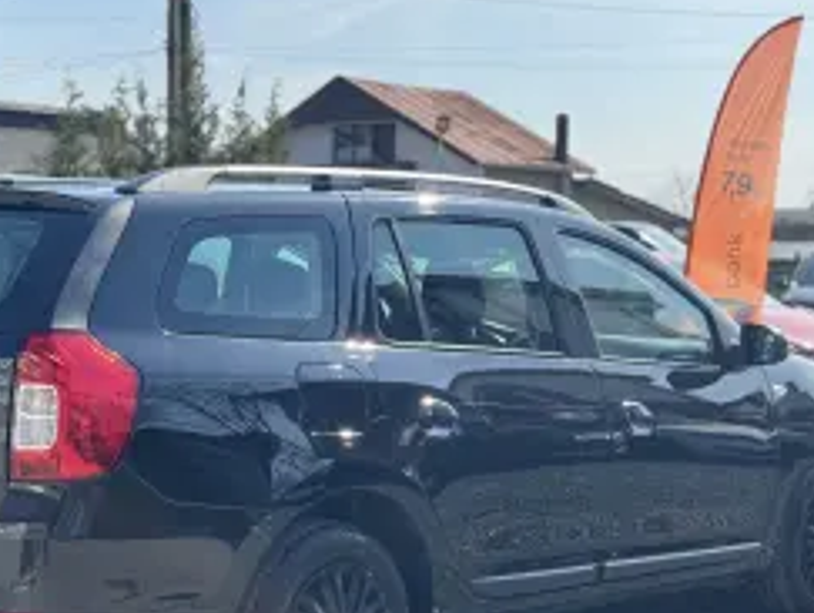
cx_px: 312
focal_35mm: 71
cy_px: 429
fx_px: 1672
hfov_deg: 27.3
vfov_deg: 20.7
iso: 64
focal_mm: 6.76
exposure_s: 1/2045
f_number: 1.78
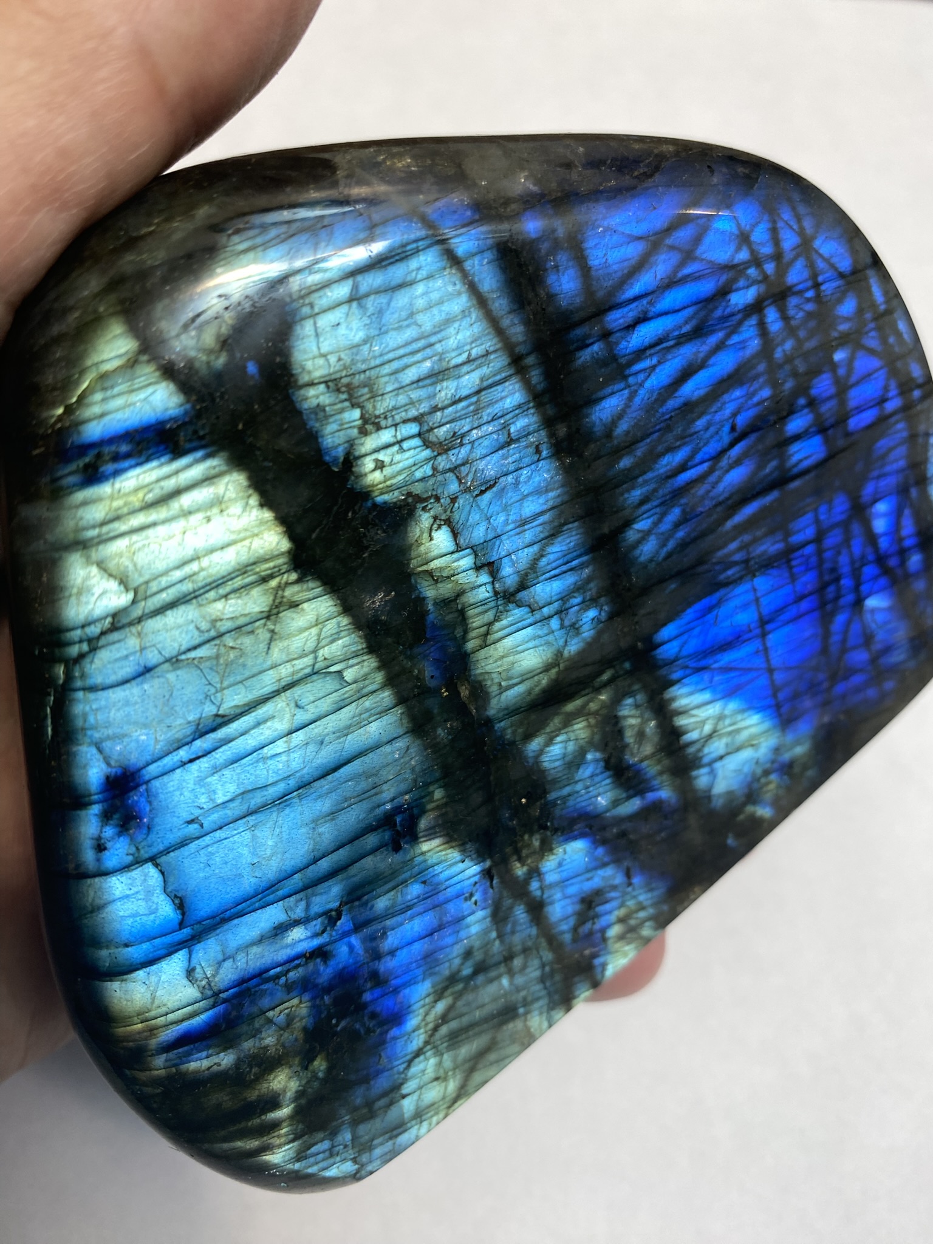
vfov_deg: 69.4
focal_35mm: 25
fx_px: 898
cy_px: 622
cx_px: 466
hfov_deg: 54.9
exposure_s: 1/60
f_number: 1.8
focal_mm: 4.25
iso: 64
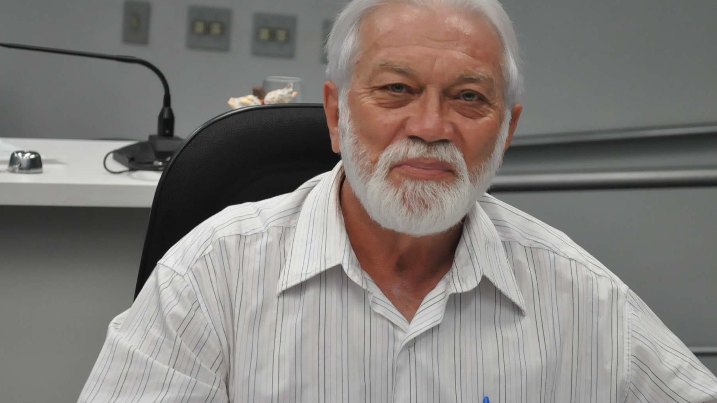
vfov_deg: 9.4
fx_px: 2452
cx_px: 375
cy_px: 162
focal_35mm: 129
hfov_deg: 16.6
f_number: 5.3
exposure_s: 1/200
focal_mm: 70
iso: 2000
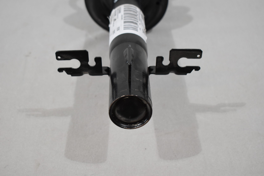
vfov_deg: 23.8
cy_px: 88
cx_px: 132
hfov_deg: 35.1
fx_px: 418
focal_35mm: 57
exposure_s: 1/200
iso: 800
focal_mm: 38
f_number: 4.8
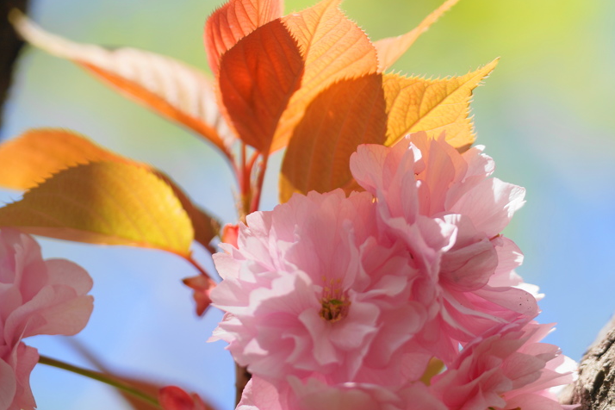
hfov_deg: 6.8
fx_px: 5142
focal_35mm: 301
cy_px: 192
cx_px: 341
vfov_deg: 4.6
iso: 100
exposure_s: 1/320
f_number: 5.6
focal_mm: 210
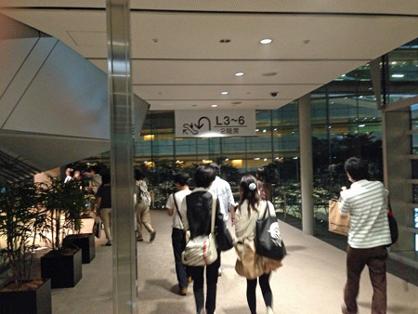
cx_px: 209
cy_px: 157
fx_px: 399
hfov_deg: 55.3
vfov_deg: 43.0
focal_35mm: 33
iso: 640
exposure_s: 1/15
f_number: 2.4
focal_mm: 4.13
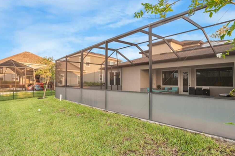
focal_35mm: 21
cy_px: 100
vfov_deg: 58.5
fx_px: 137
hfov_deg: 81.2
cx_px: 114
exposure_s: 1/40
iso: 200
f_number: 8
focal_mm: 16
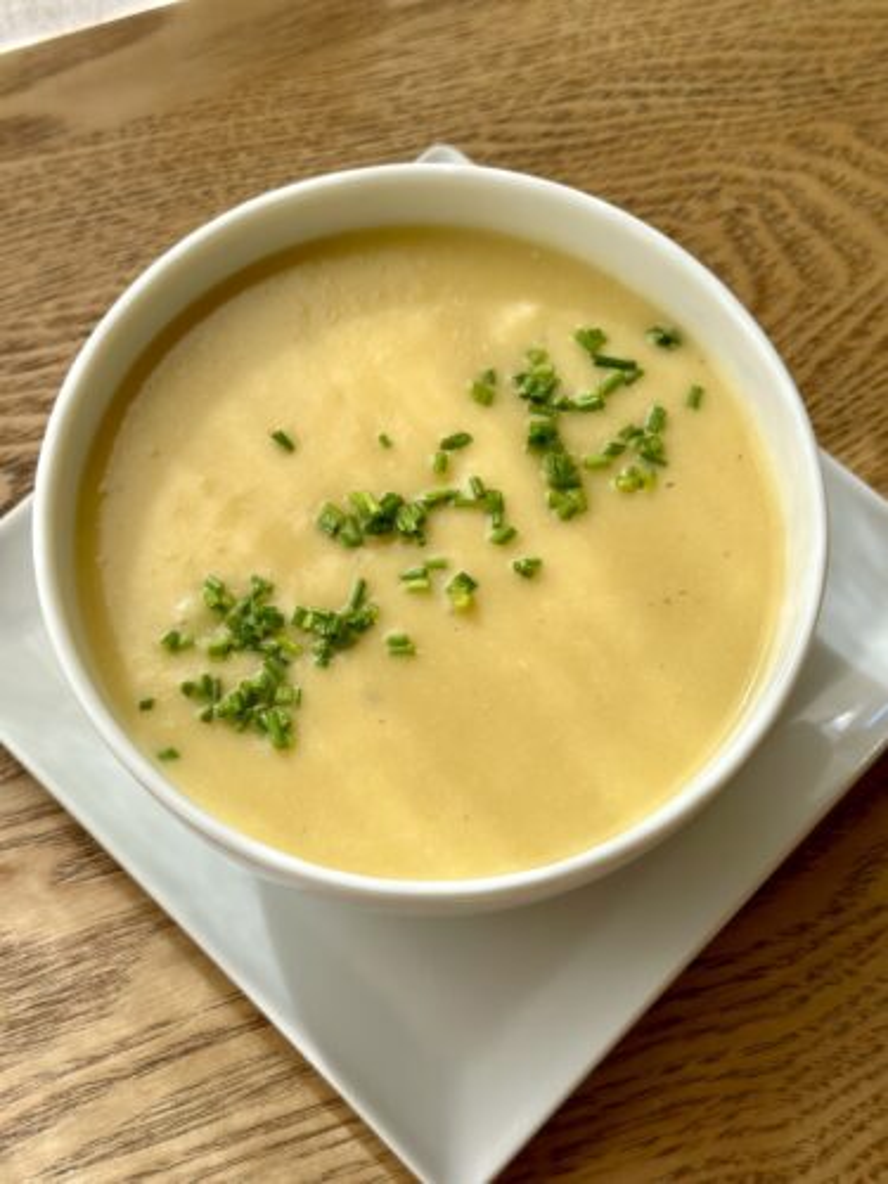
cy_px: 592
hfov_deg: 30.3
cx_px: 444
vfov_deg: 39.7
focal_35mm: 48
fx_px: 1642
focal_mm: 6.86
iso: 80
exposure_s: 1/1242
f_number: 1.78
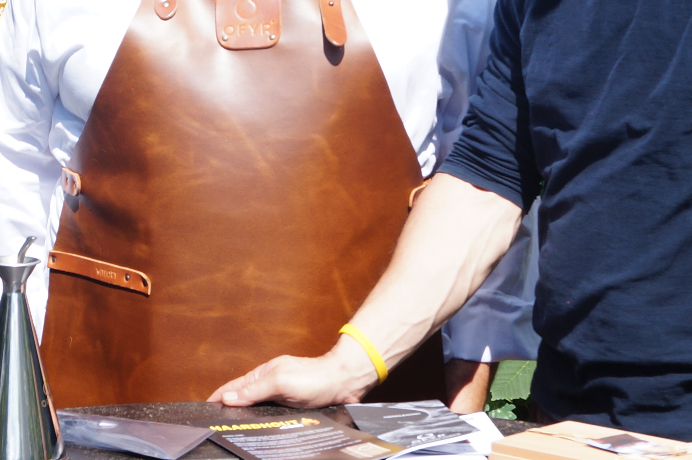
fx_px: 2382
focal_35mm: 124
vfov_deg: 11.0
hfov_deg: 16.4
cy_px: 188
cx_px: 145
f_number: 9
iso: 100
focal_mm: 28
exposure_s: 1/125
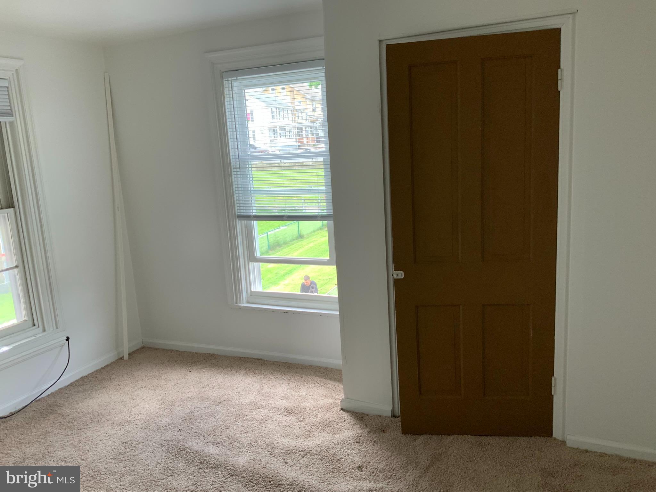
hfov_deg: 61.7
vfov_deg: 48.2
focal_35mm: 29
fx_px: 550
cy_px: 246
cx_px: 328
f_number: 1.8
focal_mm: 3
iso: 40
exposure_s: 1/60
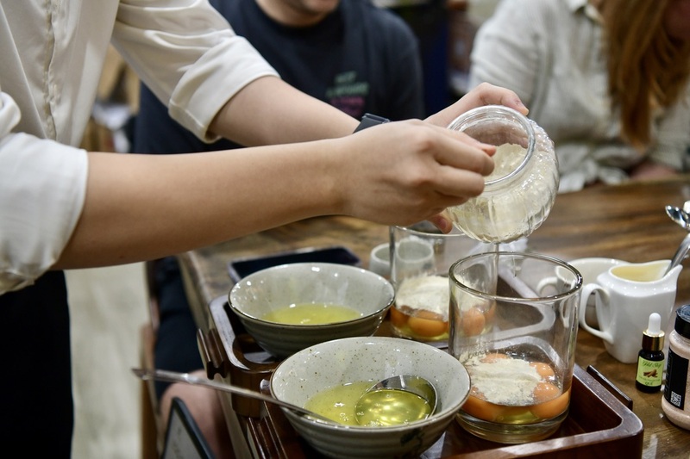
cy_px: 230
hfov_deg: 41.1
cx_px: 345
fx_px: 920
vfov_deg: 28.1
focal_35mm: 48
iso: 1000
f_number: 3.5
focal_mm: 48
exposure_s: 1/125
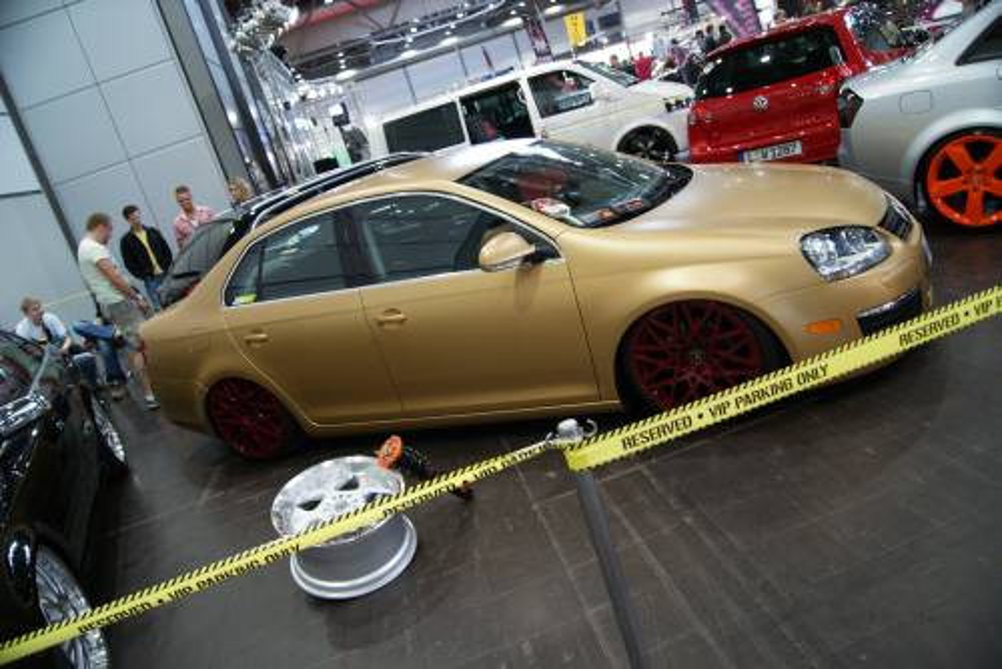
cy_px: 334
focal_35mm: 27
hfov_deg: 67.4
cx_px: 501
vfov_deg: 48.0
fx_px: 752
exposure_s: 1/30
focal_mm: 18
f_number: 3.5
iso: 400
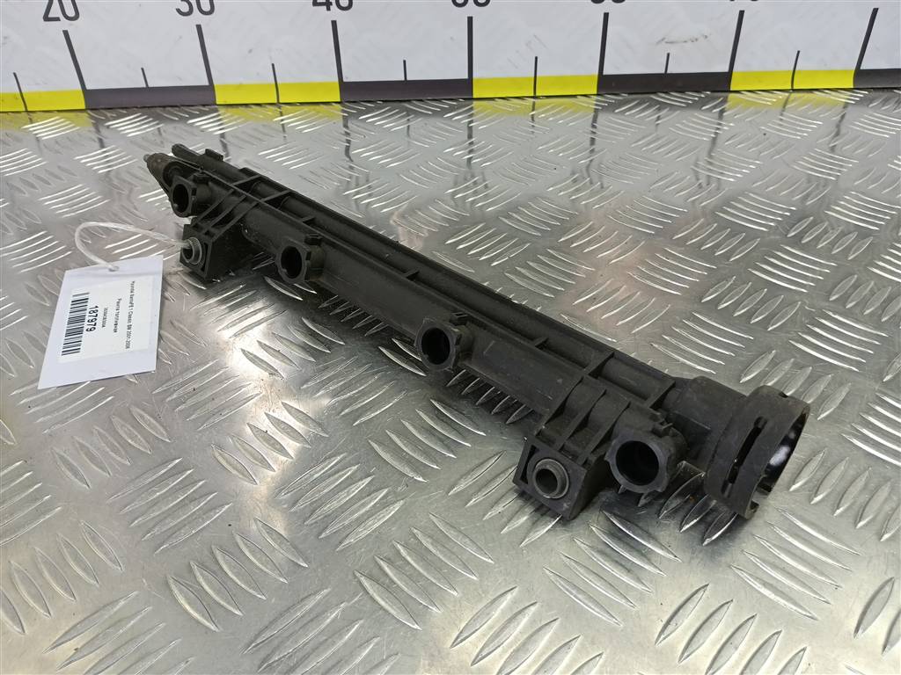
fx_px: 703
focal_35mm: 27
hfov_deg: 65.3
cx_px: 450
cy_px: 338
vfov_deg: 51.4
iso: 140
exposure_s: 1/50
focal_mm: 4.11
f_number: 1.6
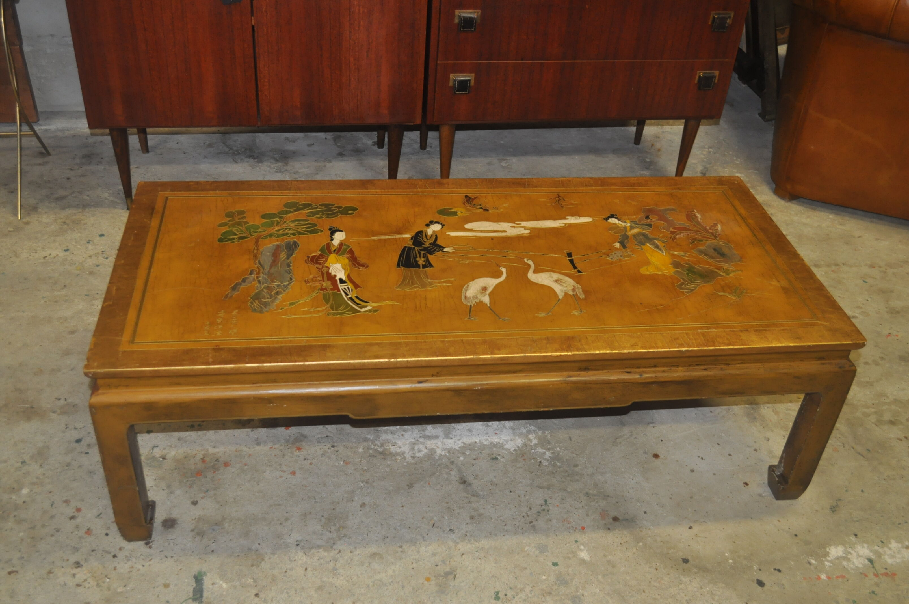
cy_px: 302
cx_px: 454
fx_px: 908
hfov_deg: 53.2
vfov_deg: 36.8
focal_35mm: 36
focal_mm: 24
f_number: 4
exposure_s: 1/60
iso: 800
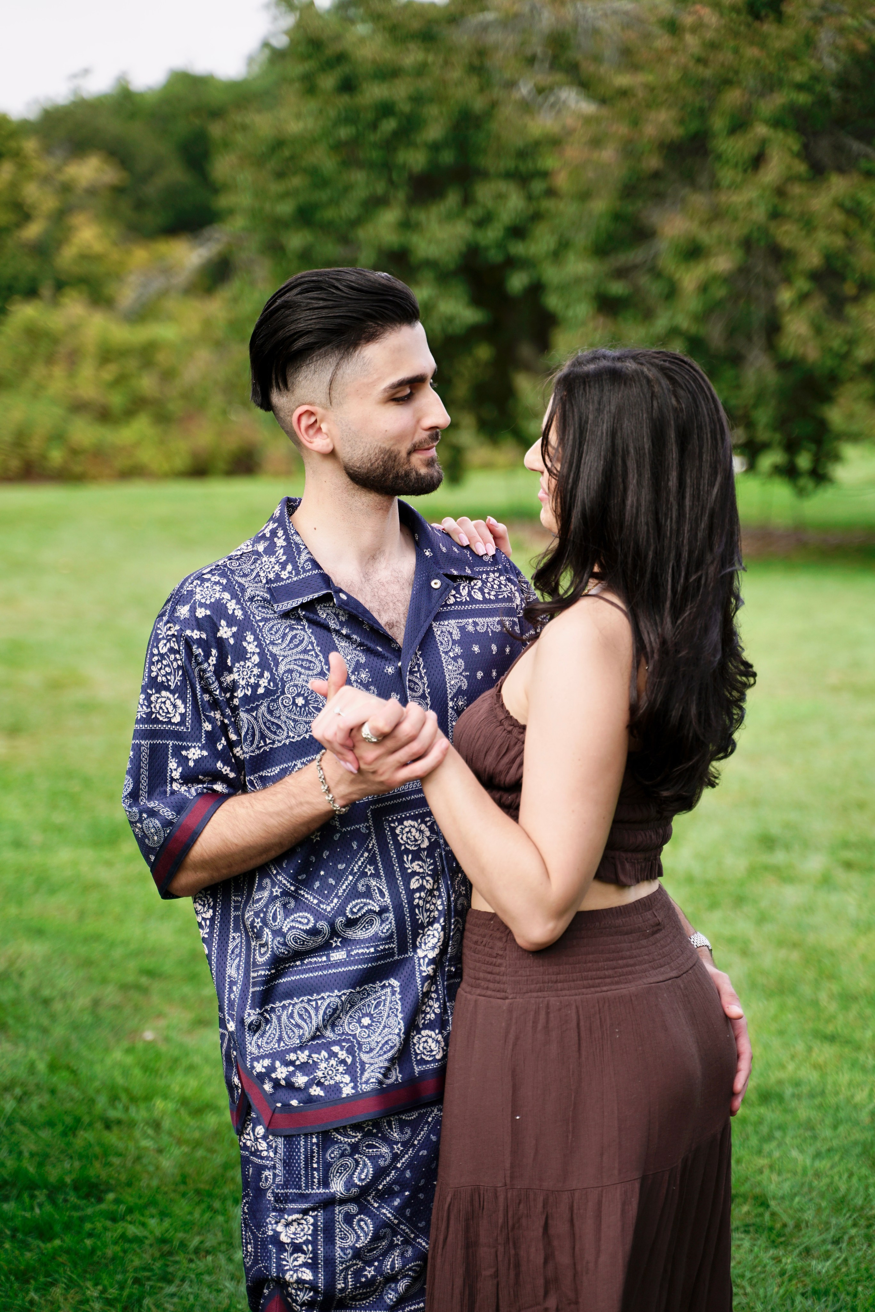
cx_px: 438
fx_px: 2733
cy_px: 656
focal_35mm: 75
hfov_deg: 18.2
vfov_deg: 27.0
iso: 200
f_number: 2.8
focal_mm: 75
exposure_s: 1/800
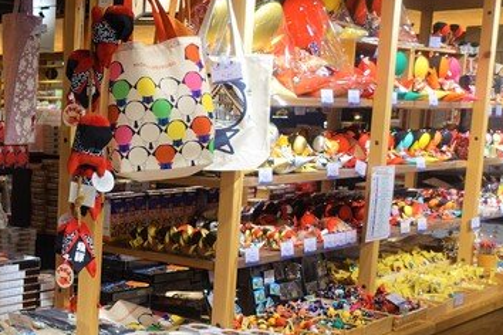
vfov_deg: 22.2
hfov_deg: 28.3
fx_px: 852
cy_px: 223
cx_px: -115
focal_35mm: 61
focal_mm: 8.8
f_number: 2.8
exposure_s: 1/50
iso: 125
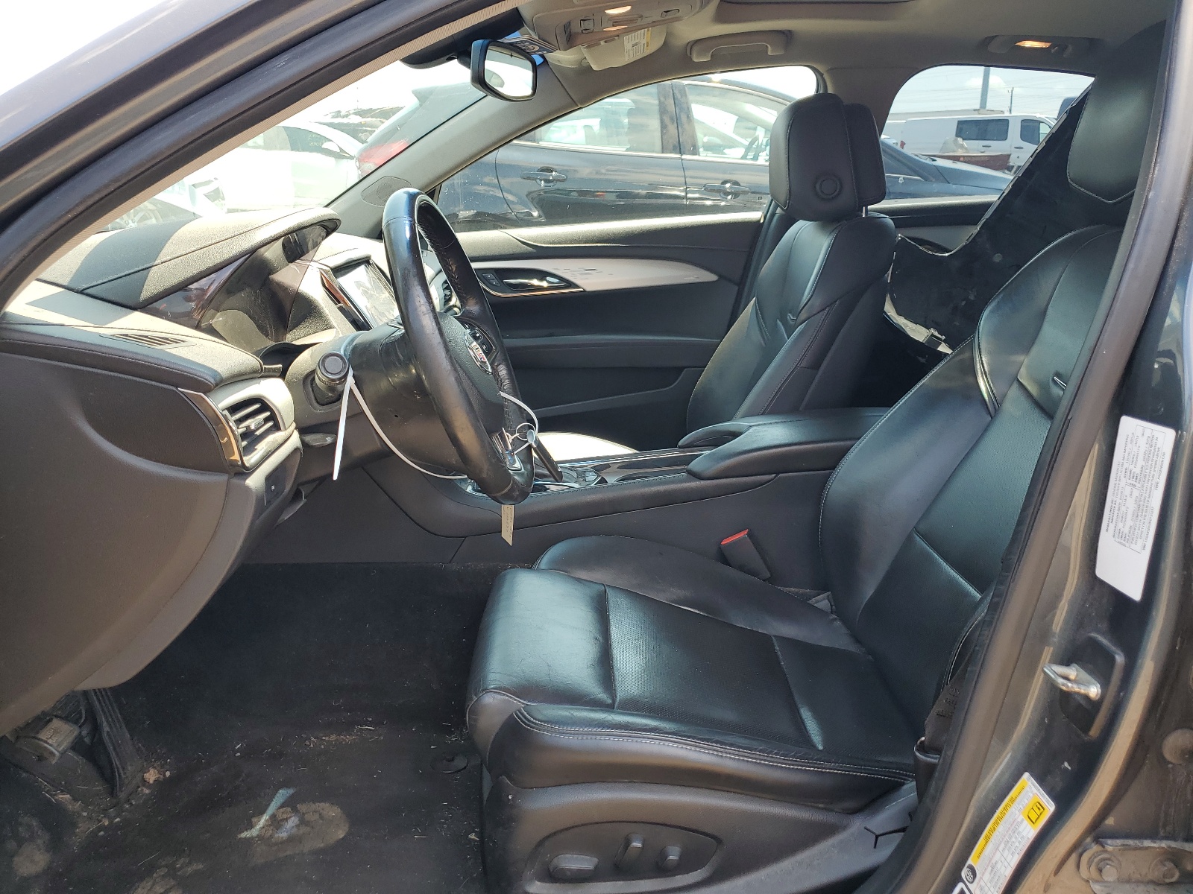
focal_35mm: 26
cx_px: 596
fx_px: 896
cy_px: 447
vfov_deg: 53.1
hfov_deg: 67.3
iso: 50
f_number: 1.5
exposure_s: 1/370
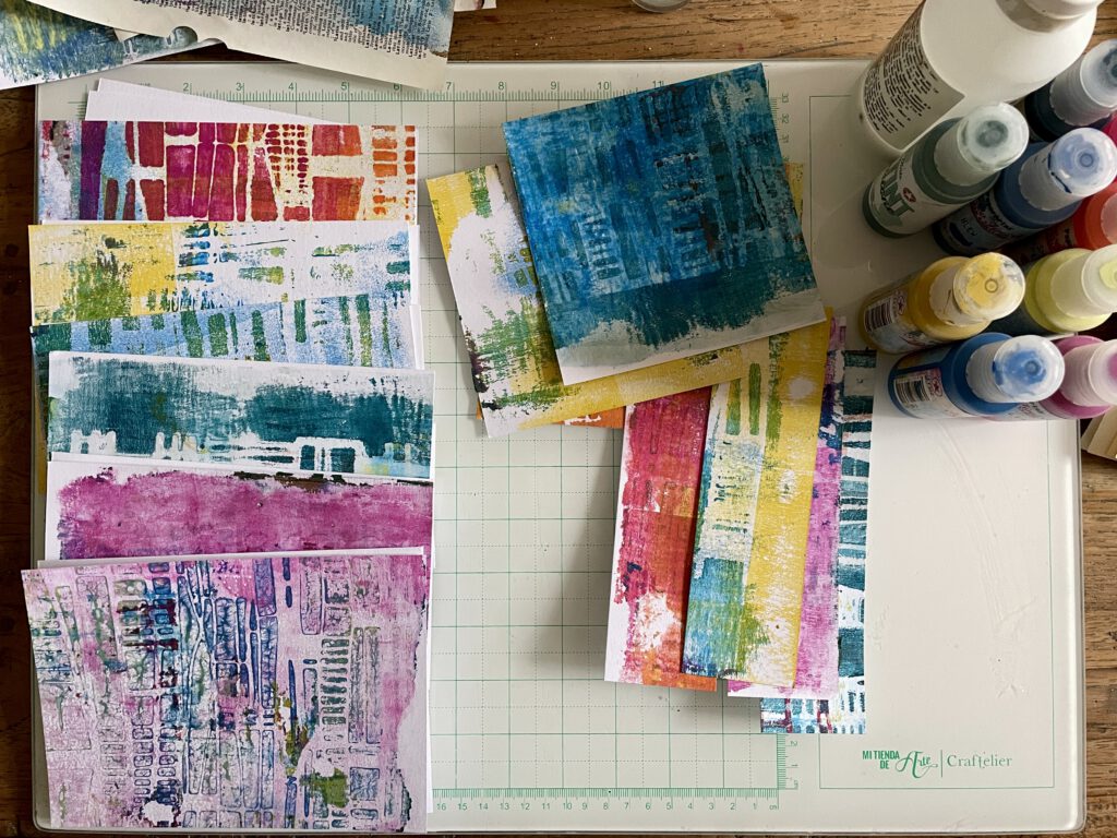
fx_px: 839
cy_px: 419
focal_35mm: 26
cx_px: 558
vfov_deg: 53.1
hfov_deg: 67.3
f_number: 1.6
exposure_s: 1/44
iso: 250
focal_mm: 4.2
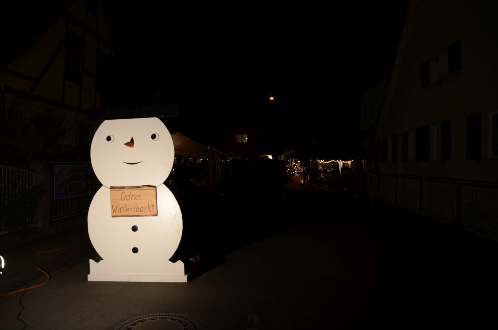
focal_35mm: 27
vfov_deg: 47.7
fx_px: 373
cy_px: 165
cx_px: 249
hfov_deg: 67.5
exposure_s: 1/30
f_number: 3.5
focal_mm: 18
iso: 400
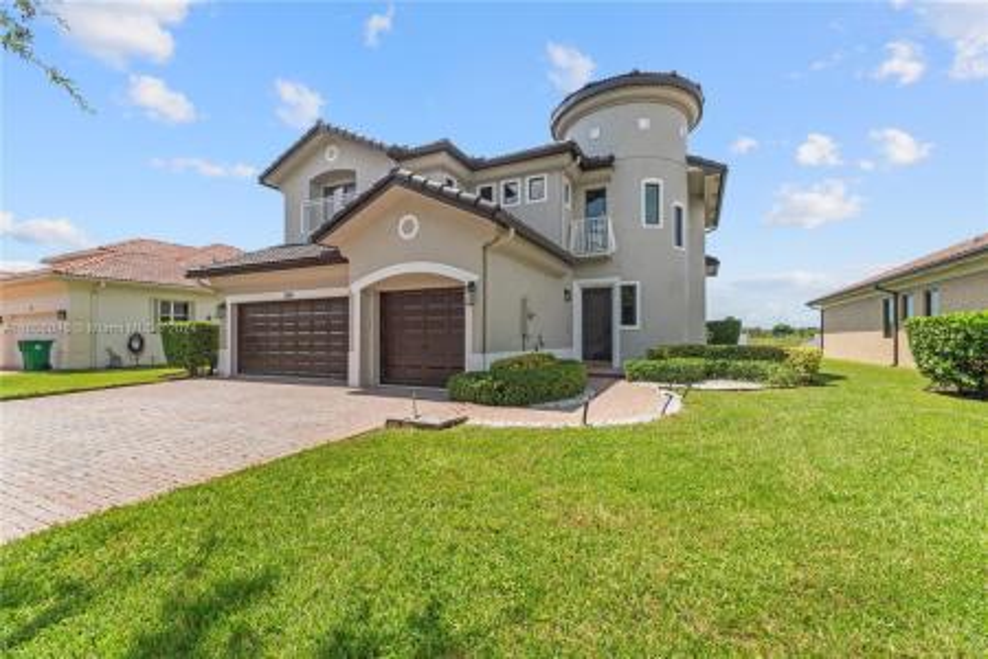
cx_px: 494
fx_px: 412
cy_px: 330
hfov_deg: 100.4
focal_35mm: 15
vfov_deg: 77.3
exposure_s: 1/100
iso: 125
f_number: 10
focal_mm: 10
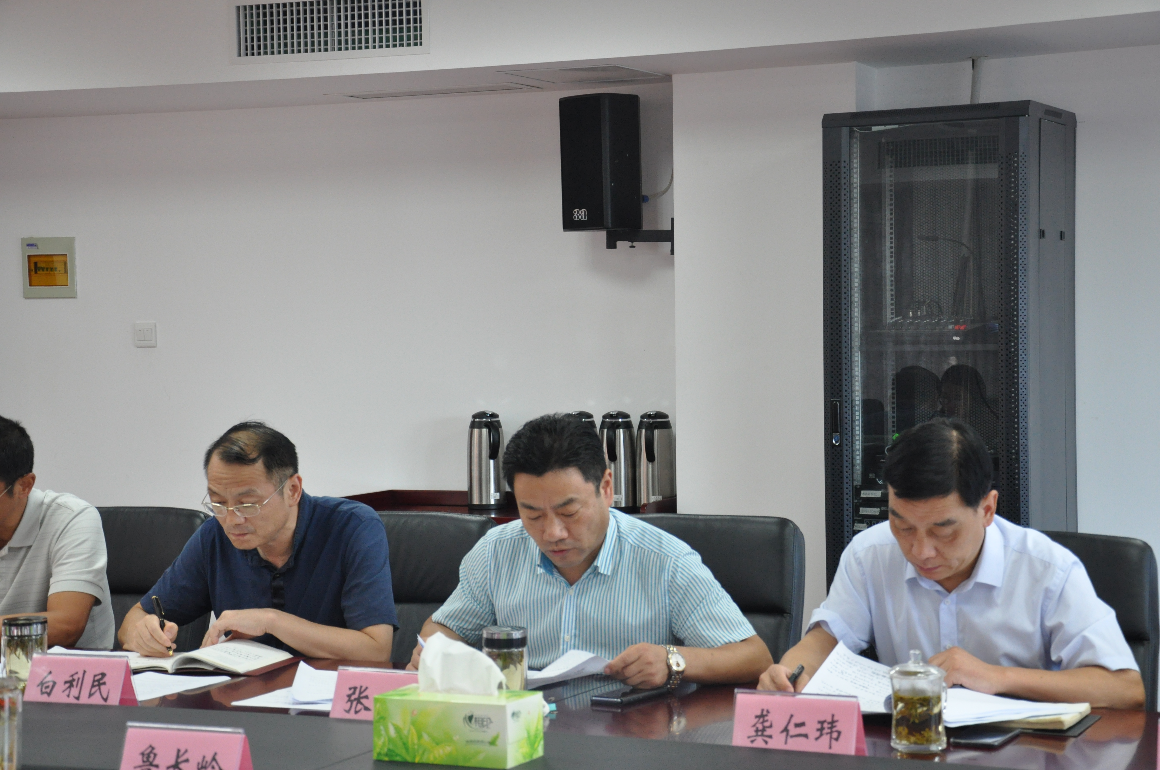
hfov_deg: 27.0
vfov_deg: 18.1
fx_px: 2414
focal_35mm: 75
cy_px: 385
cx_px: 580
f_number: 7.1
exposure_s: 1/50
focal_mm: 50
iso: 1250
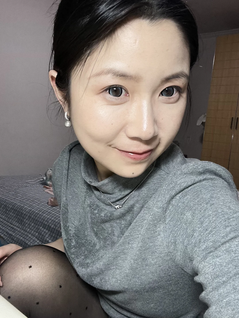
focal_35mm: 30
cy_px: 159
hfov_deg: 46.8
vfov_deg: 60.0
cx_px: 120
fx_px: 276
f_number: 2.2
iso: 160
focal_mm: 2.71
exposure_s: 1/50
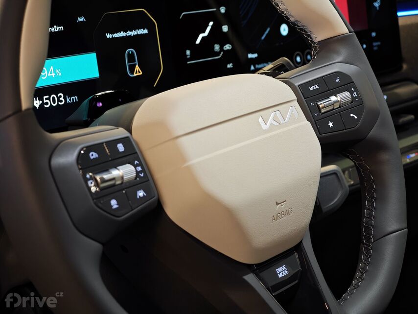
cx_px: 209
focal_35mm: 75
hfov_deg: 26.0
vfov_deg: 19.6
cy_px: 157
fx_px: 906
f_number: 1.8
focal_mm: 12.28
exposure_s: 1/40
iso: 1000
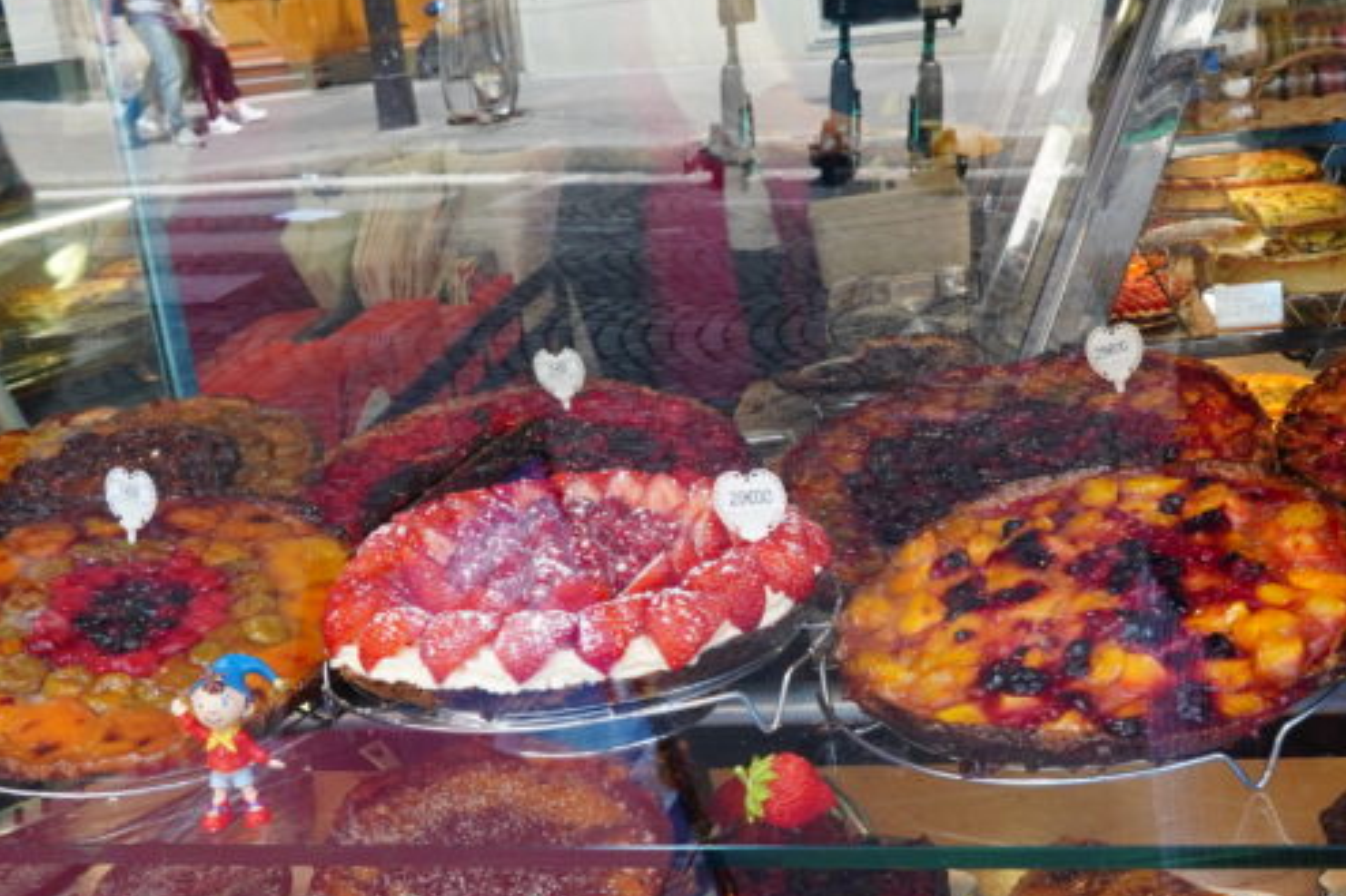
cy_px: 581
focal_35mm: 56
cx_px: 782
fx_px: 2093
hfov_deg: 35.6
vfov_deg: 24.1
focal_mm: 18
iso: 320
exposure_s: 1/30
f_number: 8
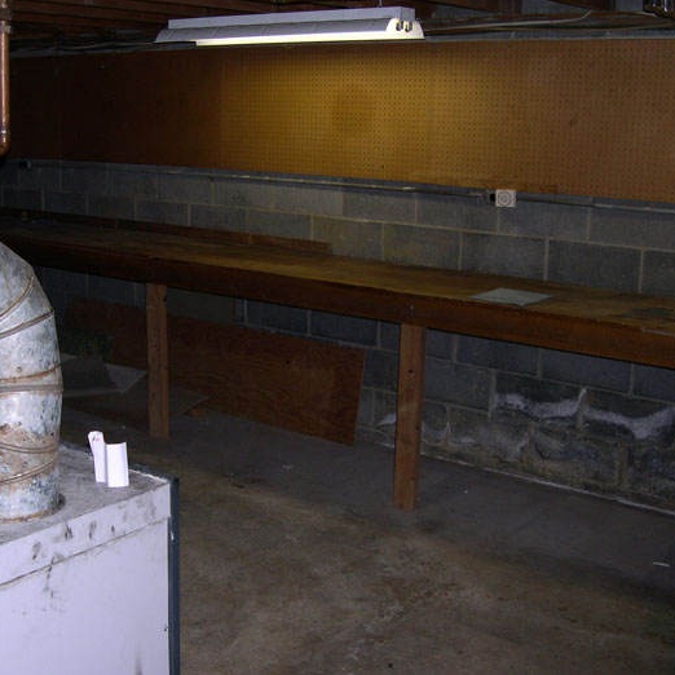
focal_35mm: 45
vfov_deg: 37.6
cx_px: 257
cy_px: 337
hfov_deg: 37.3
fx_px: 993
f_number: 2.8
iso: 110
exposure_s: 1/60
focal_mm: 8
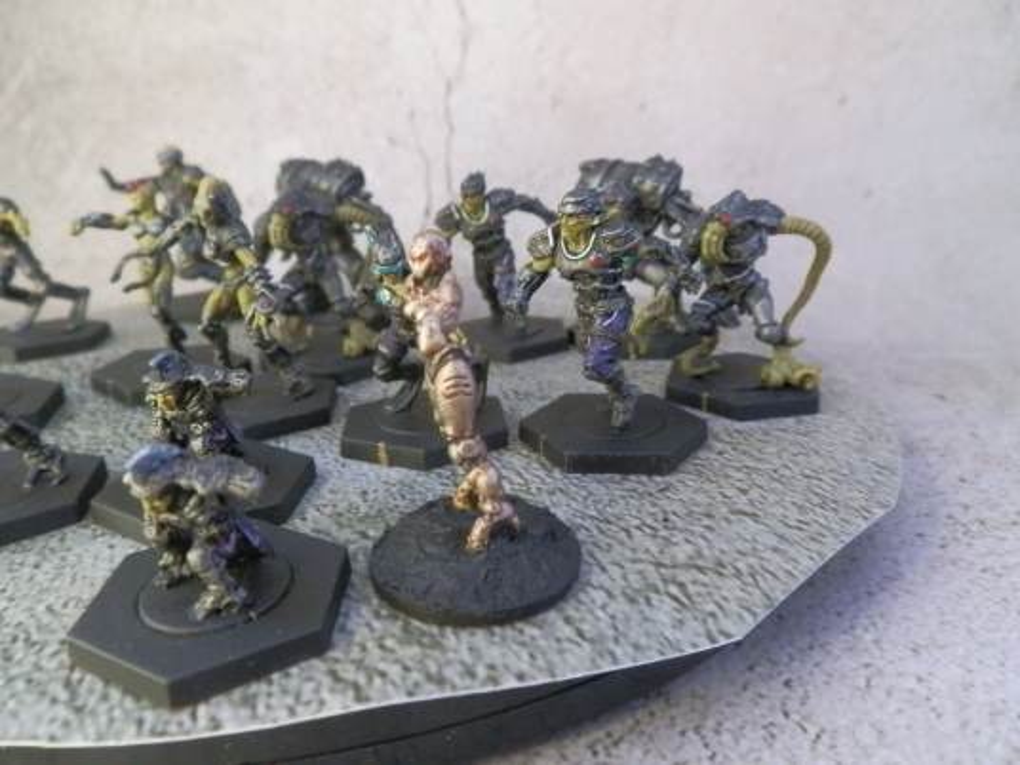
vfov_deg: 49.7
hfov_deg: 63.4
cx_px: 510
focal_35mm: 28
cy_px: 382
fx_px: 825
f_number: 3.1
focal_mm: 5
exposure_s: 1/100
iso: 400
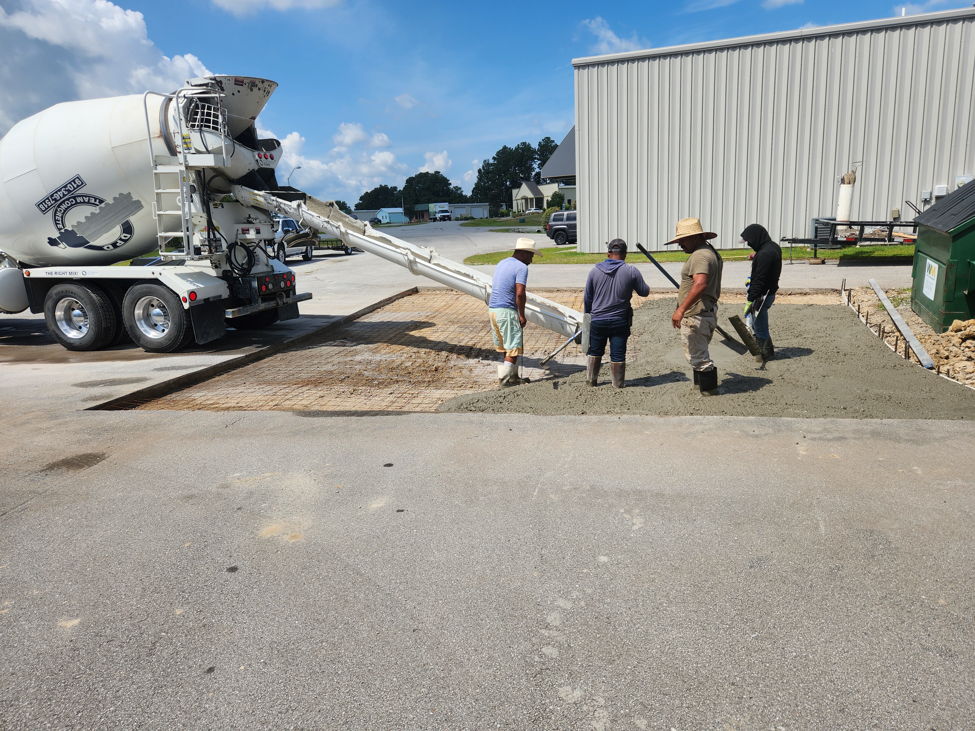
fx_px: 648
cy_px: 366
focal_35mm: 23
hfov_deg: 73.9
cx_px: 488
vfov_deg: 58.9
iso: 20
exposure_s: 1/2071
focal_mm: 5.4
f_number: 1.8
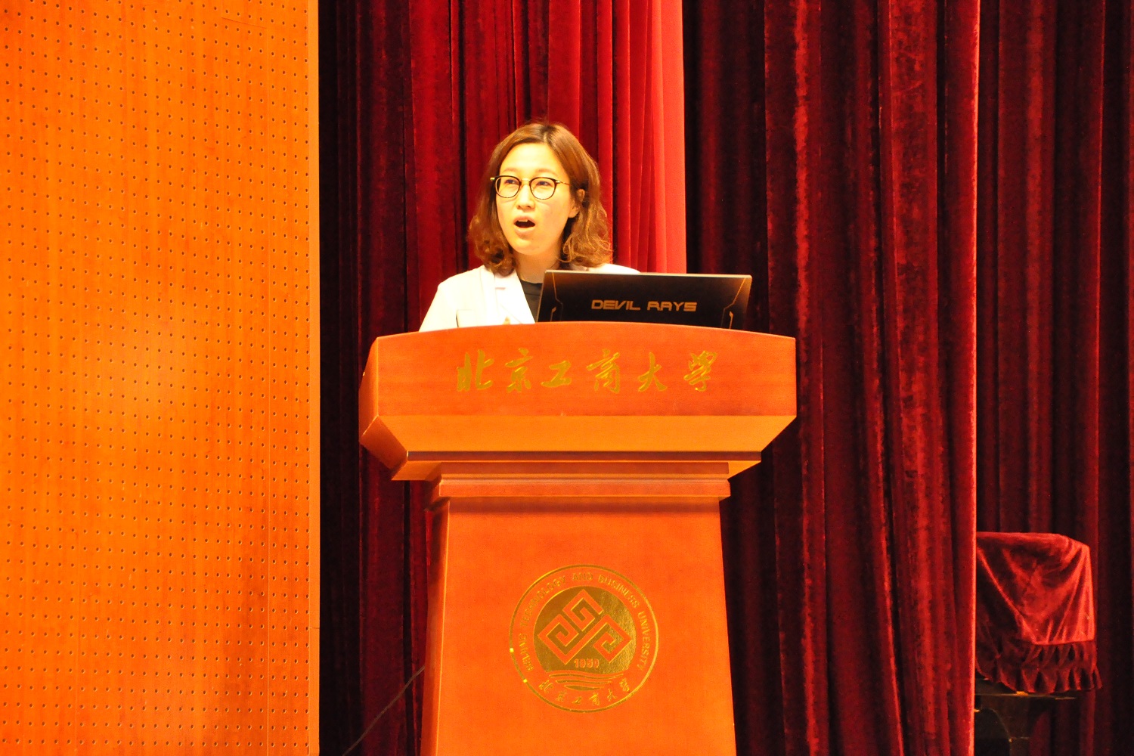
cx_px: 567
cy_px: 378
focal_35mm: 142
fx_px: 4488
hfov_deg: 14.4
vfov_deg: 9.6
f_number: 5.3
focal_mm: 95
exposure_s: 1/80
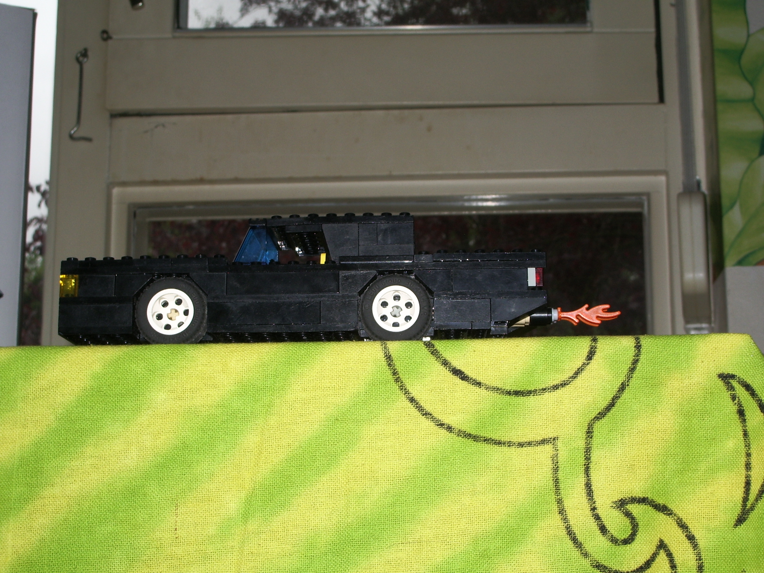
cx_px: 382
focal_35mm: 62
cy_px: 286
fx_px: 1368
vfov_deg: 23.7
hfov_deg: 31.2
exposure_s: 1/50
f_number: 5.6
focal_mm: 10.2
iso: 50
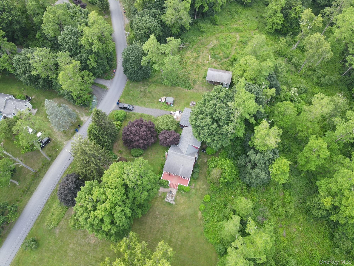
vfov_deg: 56.8
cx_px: 177
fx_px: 245
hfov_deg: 71.6
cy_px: 133
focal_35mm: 24
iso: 100
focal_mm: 4.5
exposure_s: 1/25
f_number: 2.8
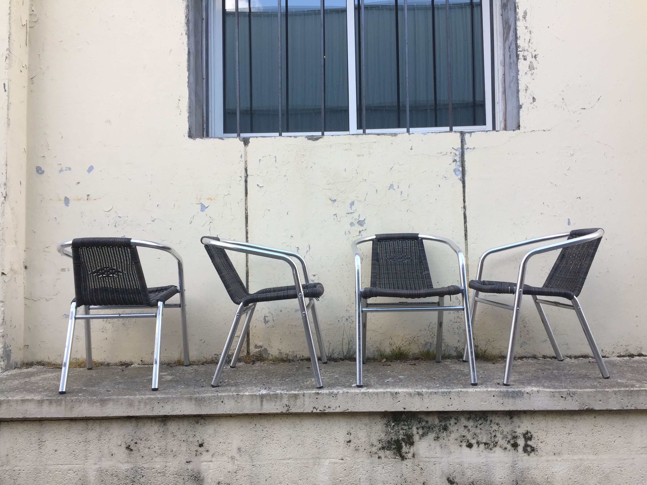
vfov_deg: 48.2
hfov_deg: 61.7
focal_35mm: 29
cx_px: 324
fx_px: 542
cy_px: 242
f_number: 2.2
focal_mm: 4.15
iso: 32
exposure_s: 1/206
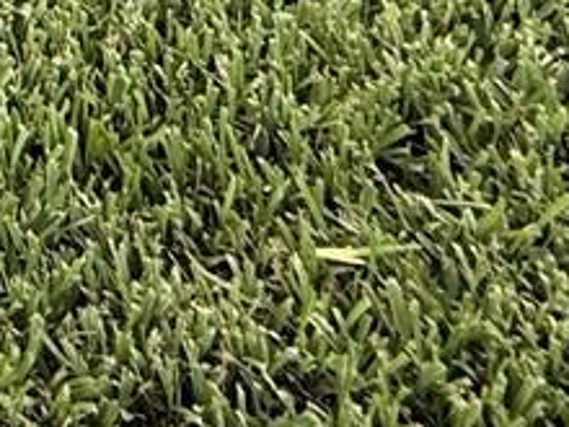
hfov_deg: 13.1
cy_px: -1118
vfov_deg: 9.0
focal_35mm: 102
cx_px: -887
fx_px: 1677
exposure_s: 1/167
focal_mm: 2.22
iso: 50
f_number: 2.2
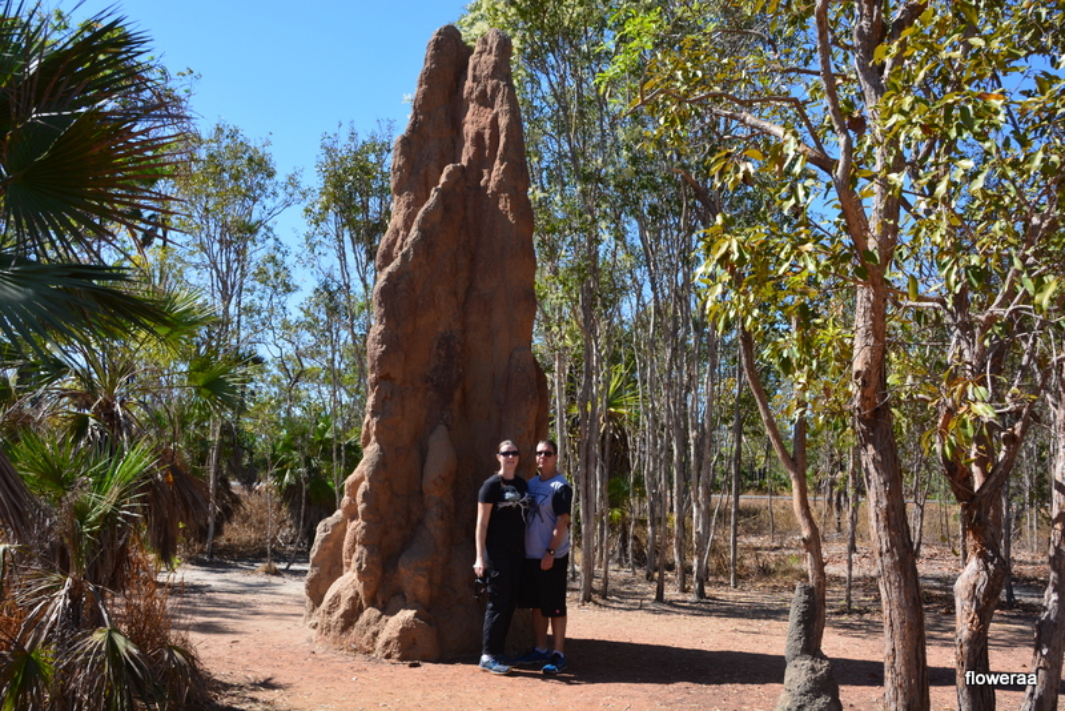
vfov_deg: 36.9
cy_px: 356
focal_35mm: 36
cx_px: 532
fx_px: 1065
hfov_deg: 53.1
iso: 200
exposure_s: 1/125
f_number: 11
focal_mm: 24
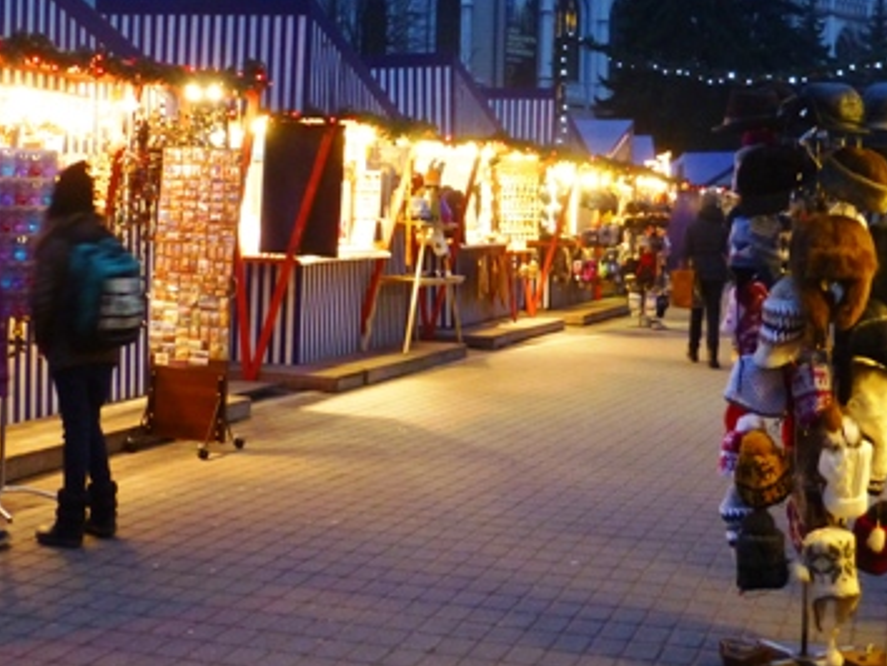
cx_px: 516
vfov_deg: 25.9
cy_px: 190
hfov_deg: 34.3
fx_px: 1436
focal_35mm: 56
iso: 400
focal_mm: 5.4
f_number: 3.6
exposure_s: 1/8
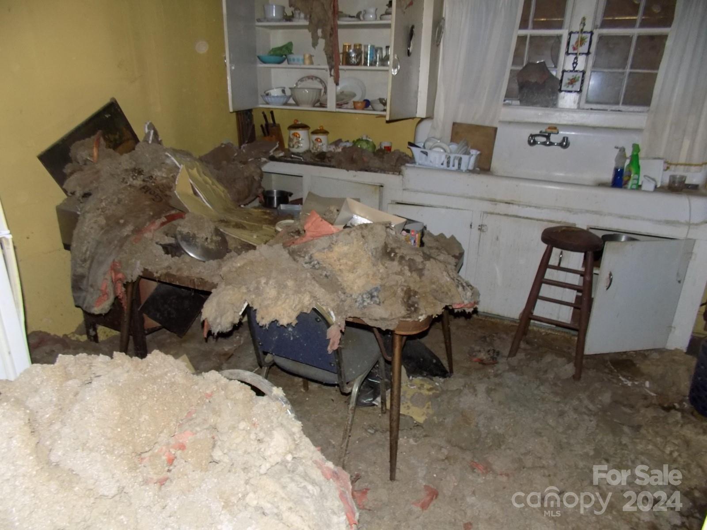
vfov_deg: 58.9
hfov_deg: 73.9
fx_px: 470
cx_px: 354
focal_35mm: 23
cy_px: 265
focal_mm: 4
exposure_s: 1/30
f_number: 3.1
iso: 200
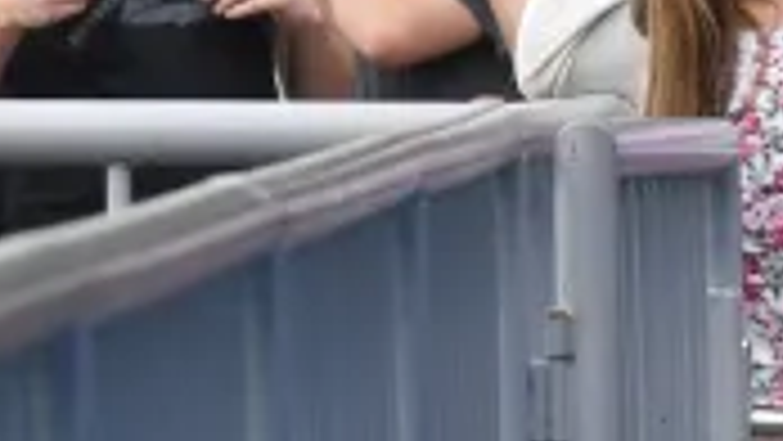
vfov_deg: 1.3
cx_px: 1638
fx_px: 18962
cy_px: 430
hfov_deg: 2.4
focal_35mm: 913
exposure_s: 1/250
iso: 640
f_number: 11
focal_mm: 200
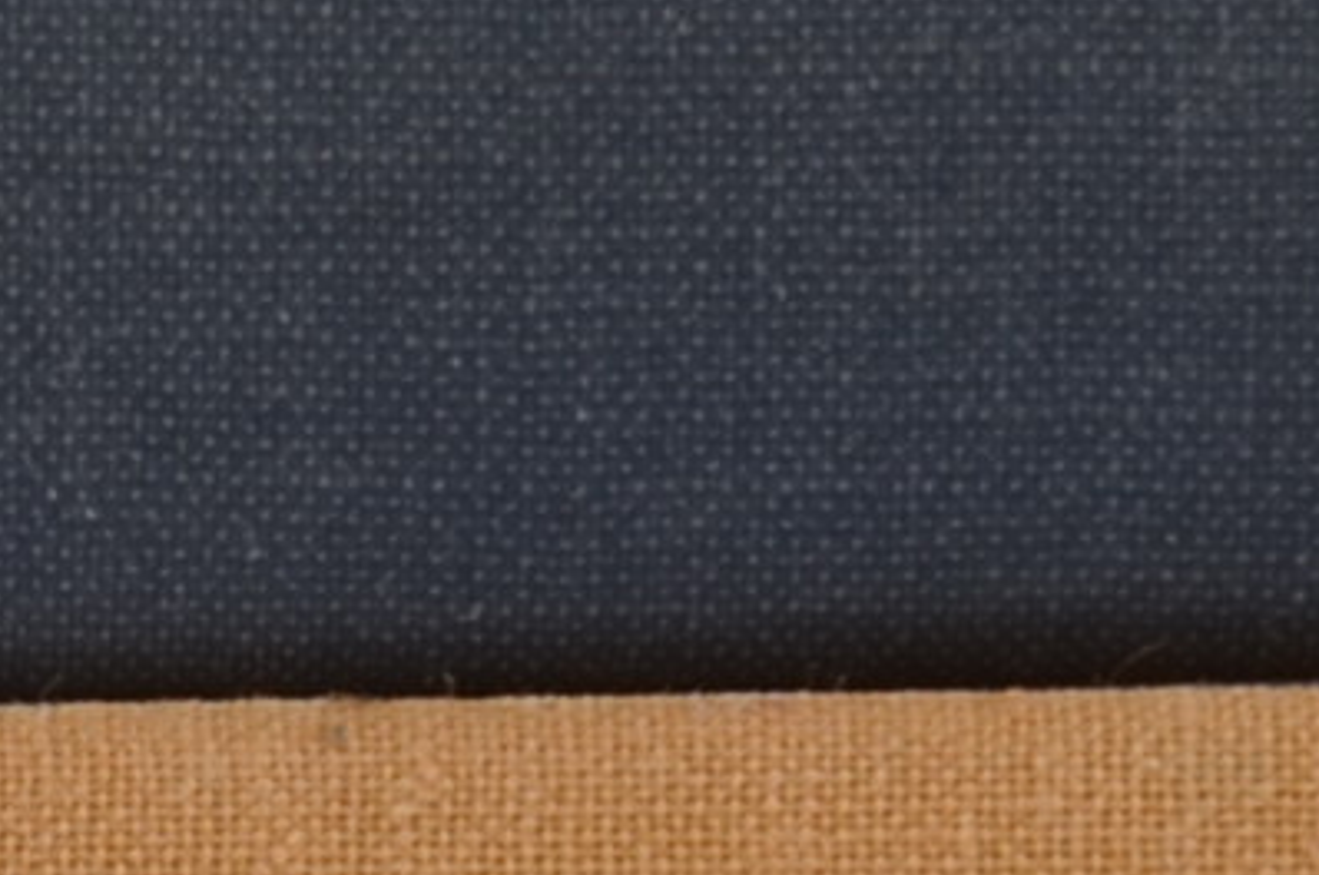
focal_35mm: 696
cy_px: 2078
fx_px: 25463
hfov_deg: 2.9
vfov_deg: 2.0
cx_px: -1985
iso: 125
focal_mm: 75
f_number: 16
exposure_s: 1/80
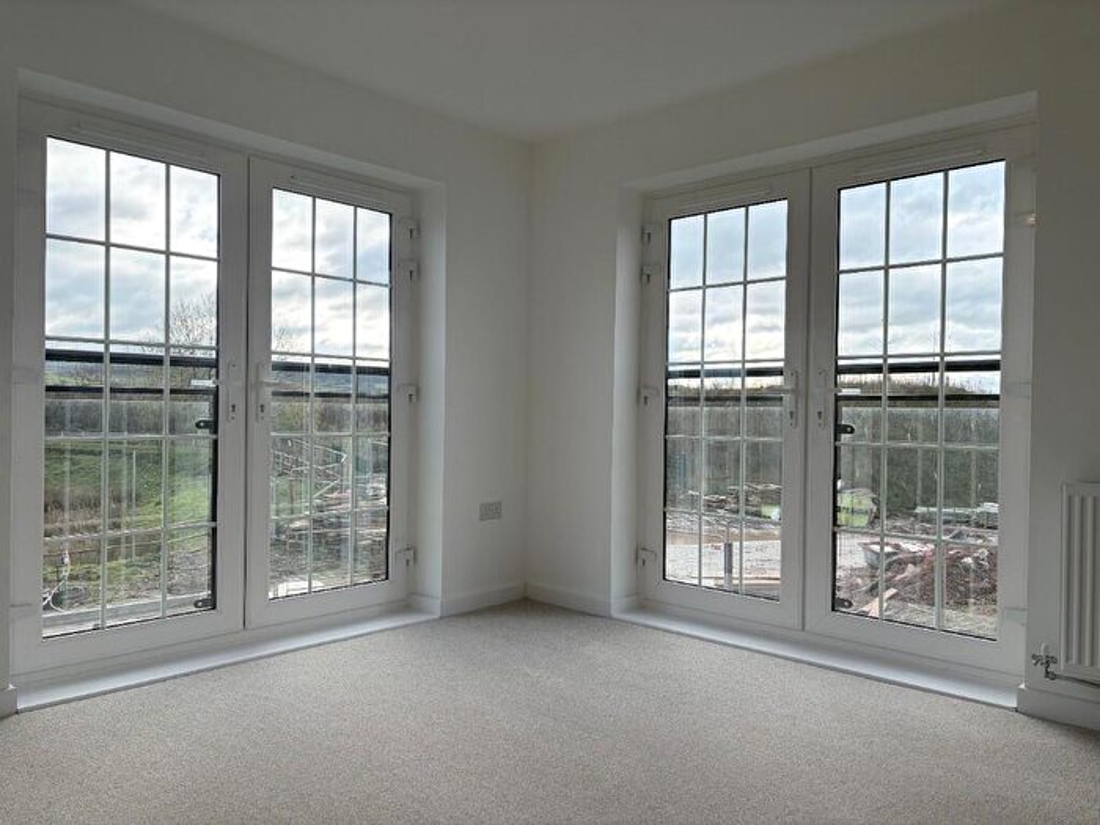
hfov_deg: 67.3
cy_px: 412
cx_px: 550
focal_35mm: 26
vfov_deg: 53.1
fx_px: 826
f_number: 1.6
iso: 64
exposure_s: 1/1239
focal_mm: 5.96
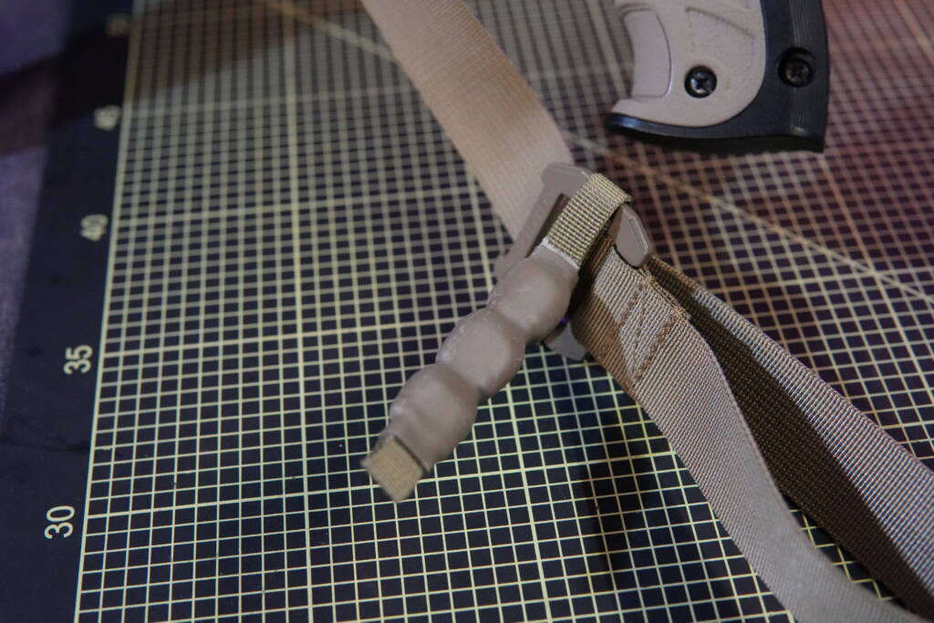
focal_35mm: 45
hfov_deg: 43.6
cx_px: 467
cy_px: 312
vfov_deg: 29.9
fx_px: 1168
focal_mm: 30
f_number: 3.5
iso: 5000
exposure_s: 1/100
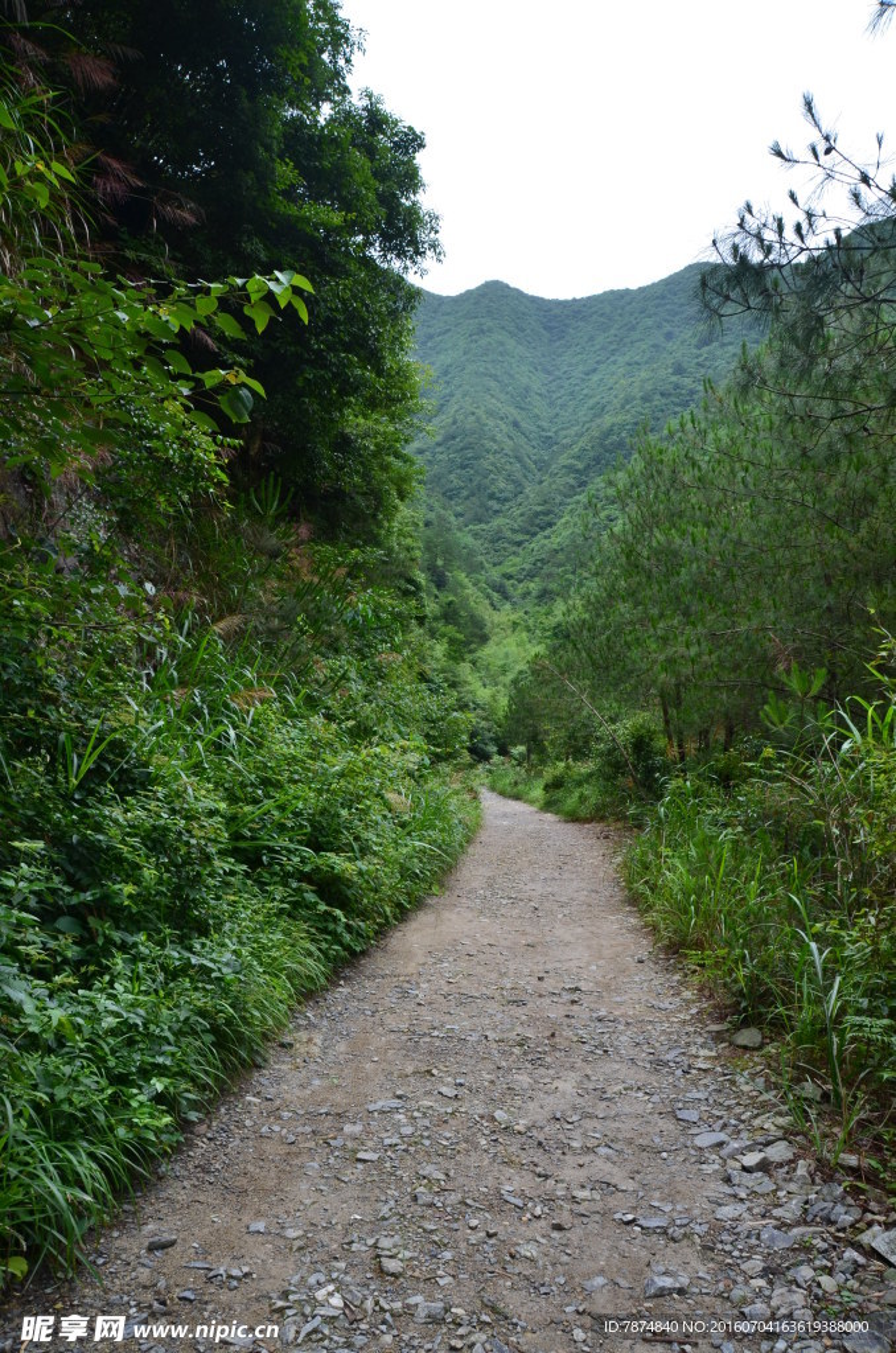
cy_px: 676
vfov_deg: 67.5
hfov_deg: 47.7
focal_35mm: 27
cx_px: 448
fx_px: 1013
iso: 200
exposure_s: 1/80
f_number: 10
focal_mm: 18
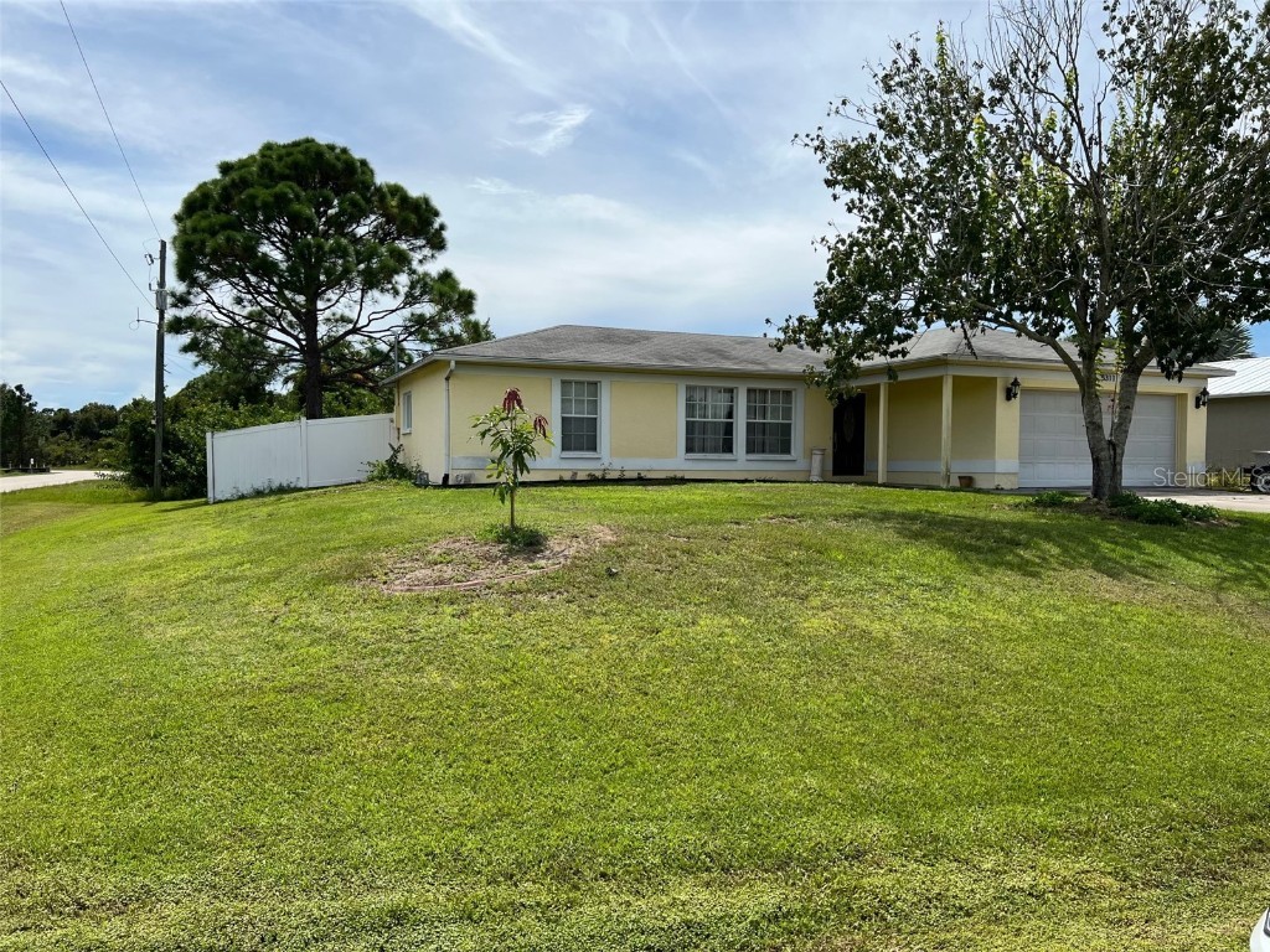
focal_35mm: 26
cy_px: 476
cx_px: 635
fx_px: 954
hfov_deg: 67.3
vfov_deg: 53.1
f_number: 1.5
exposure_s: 1/7463
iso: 50
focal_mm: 5.7
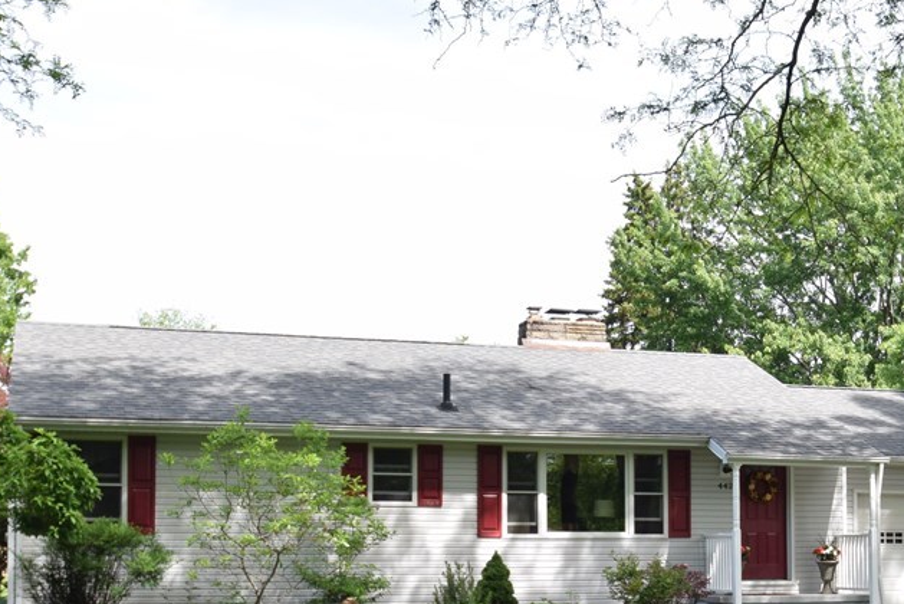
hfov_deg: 31.9
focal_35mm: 62
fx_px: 1558
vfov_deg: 21.6
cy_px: 486
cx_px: 642
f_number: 8
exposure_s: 1/250
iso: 400
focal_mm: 24
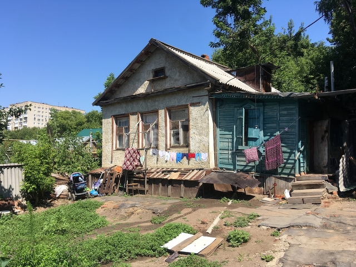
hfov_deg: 61.7
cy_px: 134
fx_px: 298
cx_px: 178
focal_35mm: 29
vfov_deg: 48.2
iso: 25
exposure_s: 1/1202
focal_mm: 4.15
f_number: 2.2
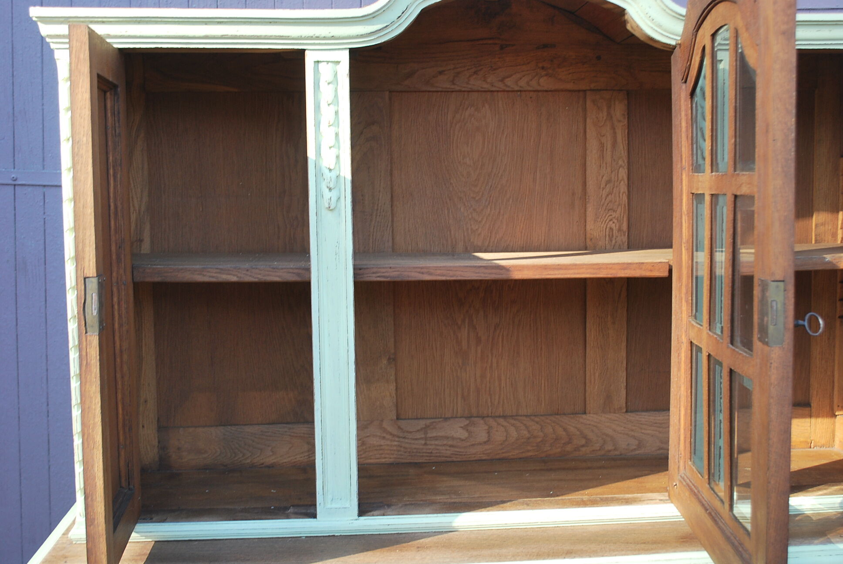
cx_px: 422
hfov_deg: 43.6
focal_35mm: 45
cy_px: 282
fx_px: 1055
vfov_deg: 29.9
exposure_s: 1/100
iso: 200
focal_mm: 30
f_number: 4.8
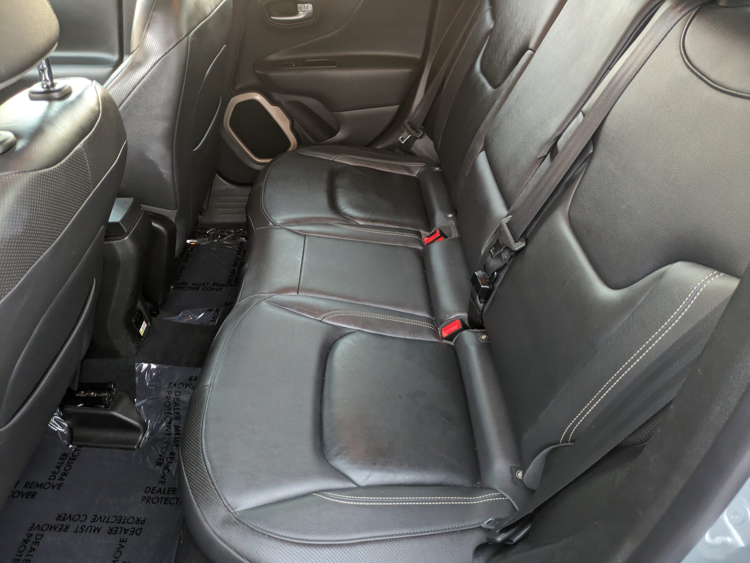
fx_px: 542
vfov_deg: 54.9
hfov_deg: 69.4
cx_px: 375
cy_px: 282
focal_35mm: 25
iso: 671
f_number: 1.89
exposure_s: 1/24
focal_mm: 5.43
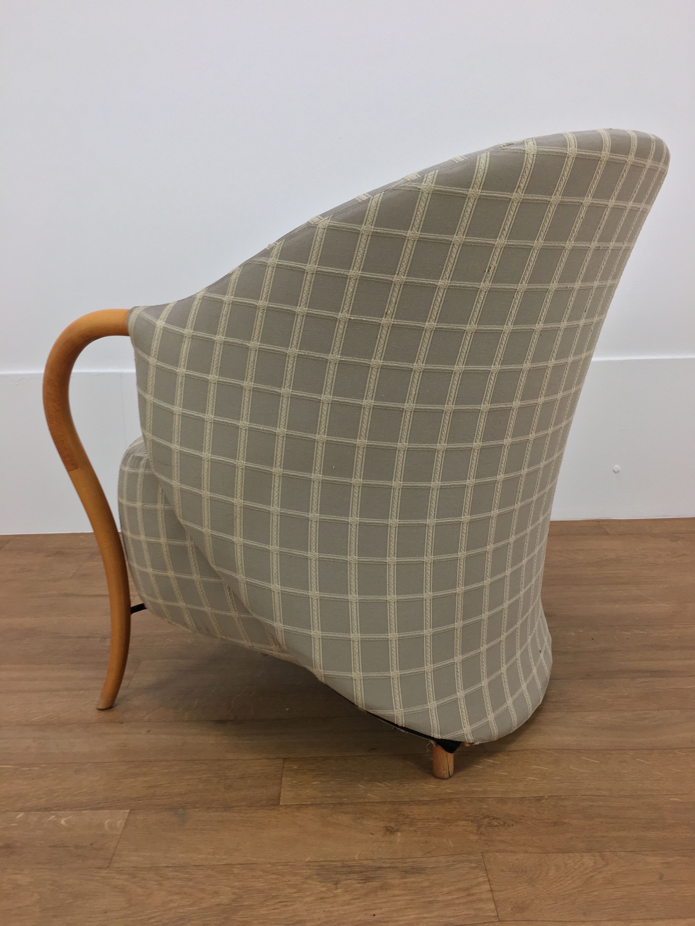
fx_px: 776
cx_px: 348
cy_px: 463
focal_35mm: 29
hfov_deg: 48.2
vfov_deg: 61.7
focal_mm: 4.15
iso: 32
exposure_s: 1/33
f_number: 2.2
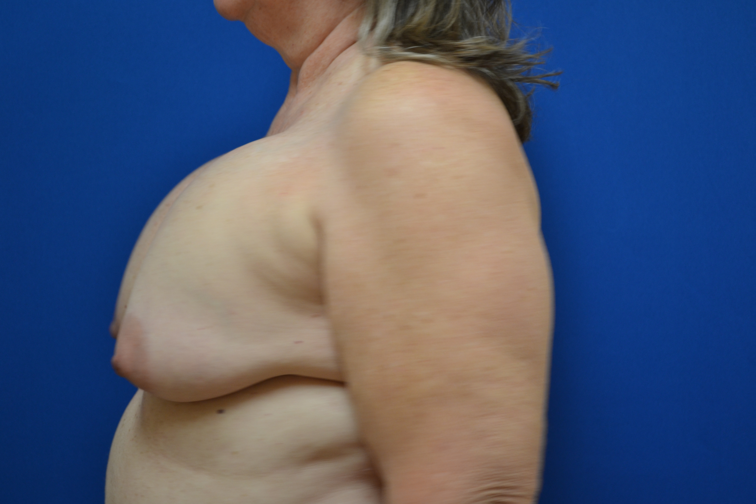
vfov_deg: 25.1
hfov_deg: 36.9
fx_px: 1134
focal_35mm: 54
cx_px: 378
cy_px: 252
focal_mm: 36
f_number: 5
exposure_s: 1/25
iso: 400
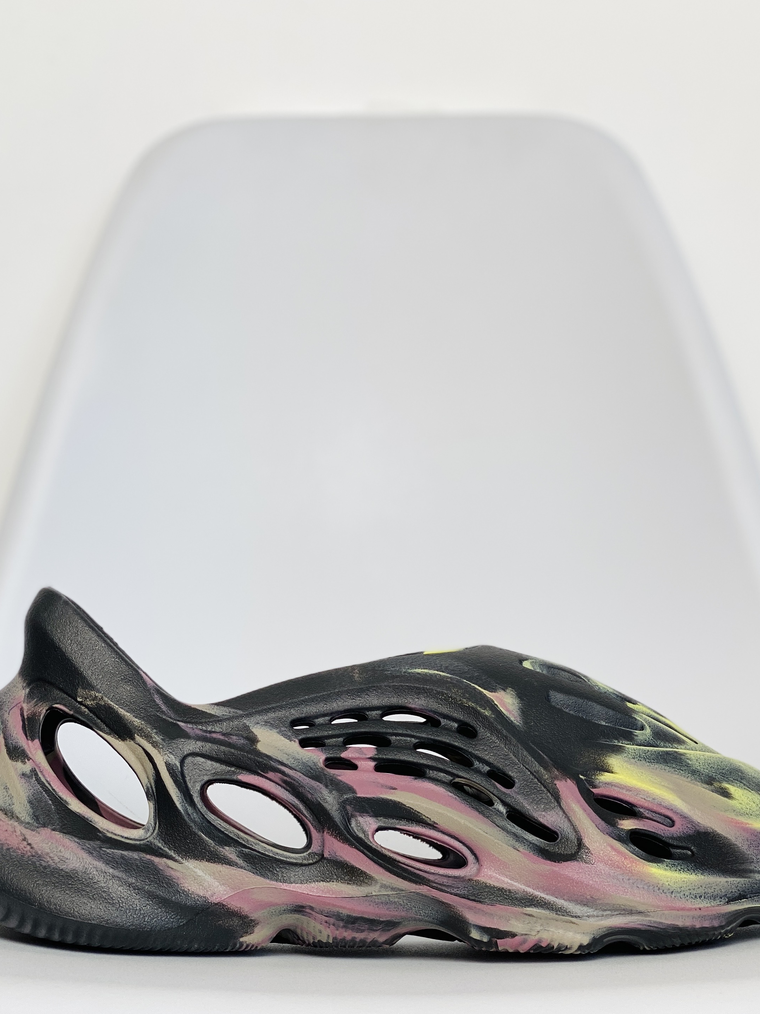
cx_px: 388
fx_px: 2137
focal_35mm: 73
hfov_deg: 20.2
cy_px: 620
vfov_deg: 26.6
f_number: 2
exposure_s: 1/100
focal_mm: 6
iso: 25
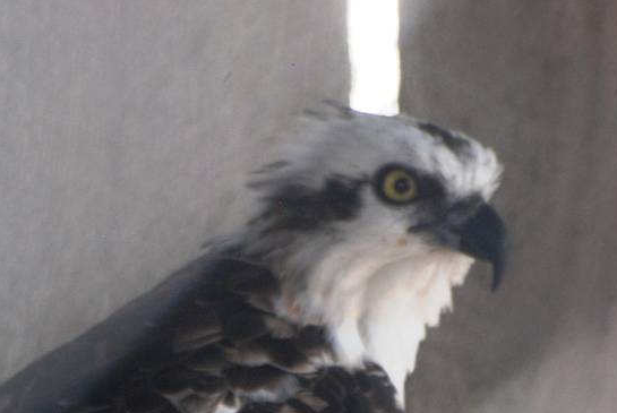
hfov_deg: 1.6
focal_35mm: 1321
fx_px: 22671
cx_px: 342
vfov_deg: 1.0
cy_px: 496
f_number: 5.6
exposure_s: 1/160
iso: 400
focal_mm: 300
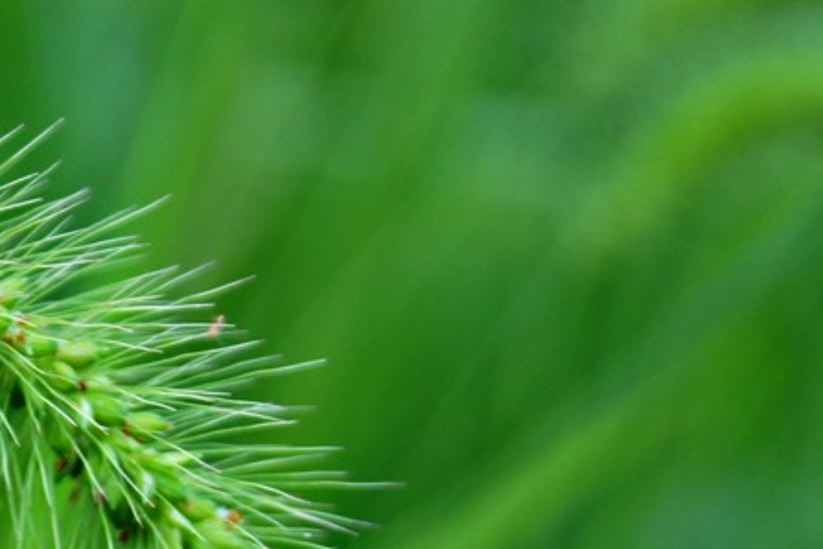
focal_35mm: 221
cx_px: -77
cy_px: 589
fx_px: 5060
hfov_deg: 9.2
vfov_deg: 6.2
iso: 100
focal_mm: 55
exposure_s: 1/25
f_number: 5.6
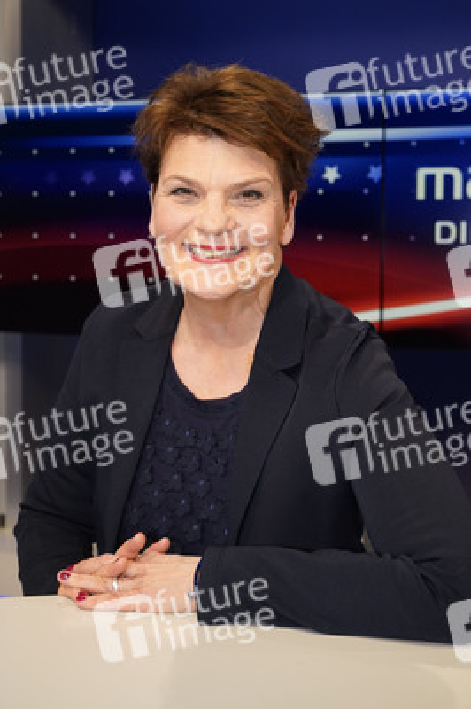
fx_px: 826
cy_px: 354
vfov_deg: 46.4
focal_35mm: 42
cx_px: 236
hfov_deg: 31.8
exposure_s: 1/125
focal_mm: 42
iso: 2000
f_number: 5.6
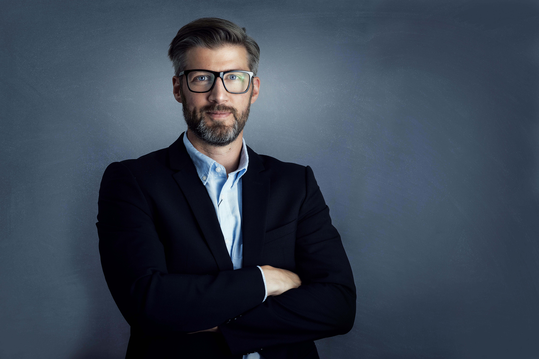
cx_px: 270
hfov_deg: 23.9
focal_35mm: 85
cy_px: 180
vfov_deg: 16.1
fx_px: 1273
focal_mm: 85
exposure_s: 1/250
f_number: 6.3
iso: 320
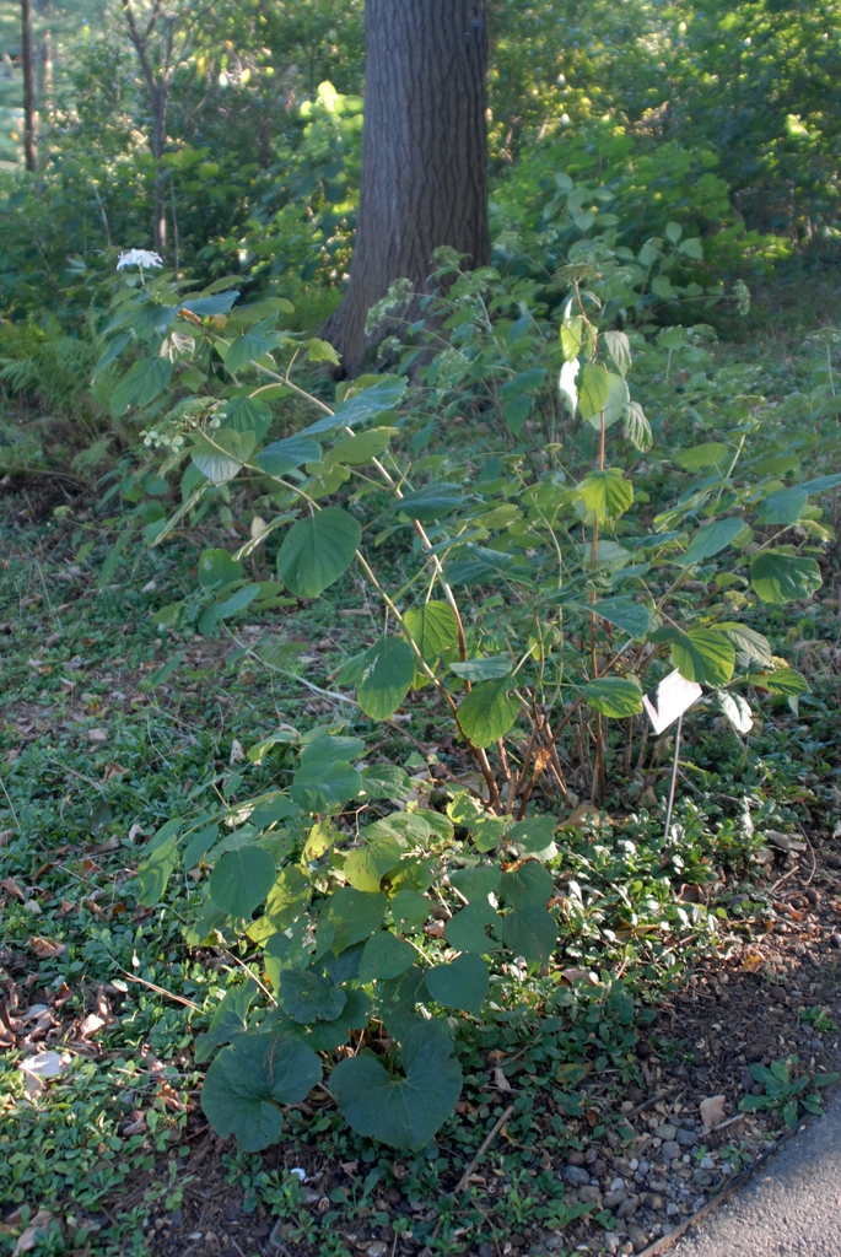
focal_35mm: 42
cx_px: 420
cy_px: 628
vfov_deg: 46.4
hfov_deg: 32.0
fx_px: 1468
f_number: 3.5
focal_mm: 28
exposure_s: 1/40
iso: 400
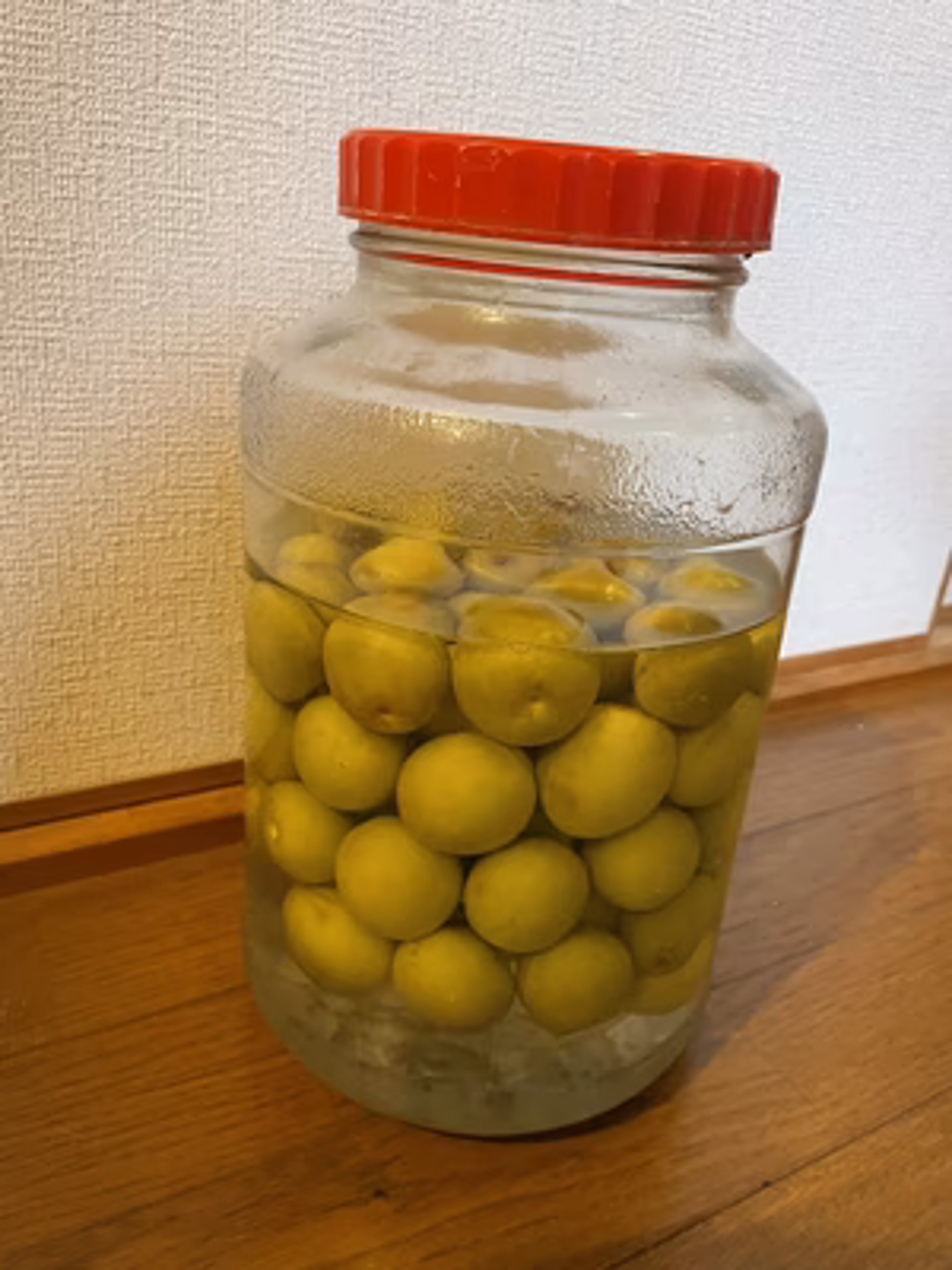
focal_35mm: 26
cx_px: 476
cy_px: 635
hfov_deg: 53.1
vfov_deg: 67.3
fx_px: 953
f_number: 1.6
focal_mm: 4.2
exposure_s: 1/33
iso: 500
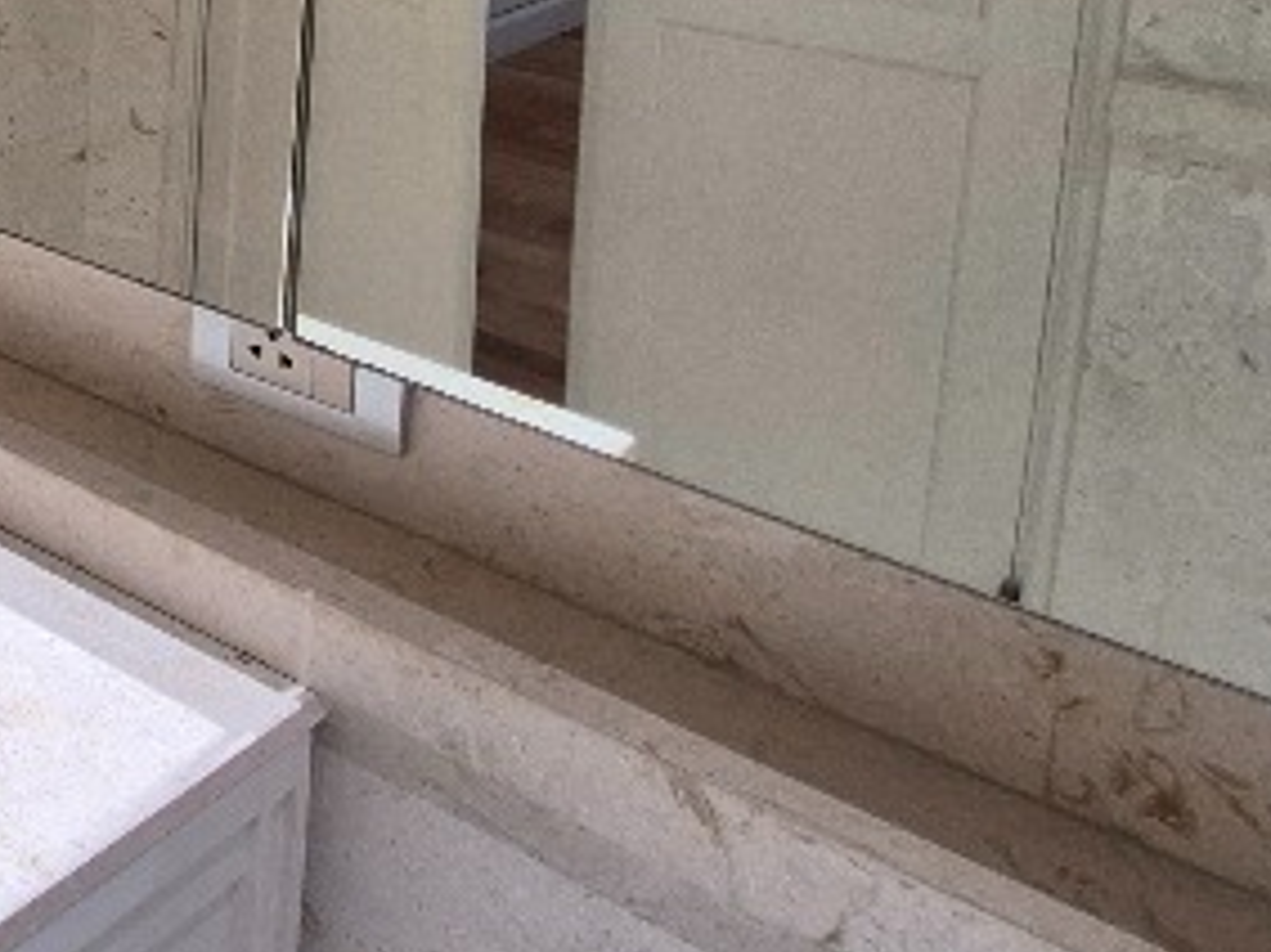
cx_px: -763
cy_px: -207
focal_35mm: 46
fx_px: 1688
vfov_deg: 27.5
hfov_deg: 26.0
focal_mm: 1.74
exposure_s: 1/50
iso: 80
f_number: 2.2
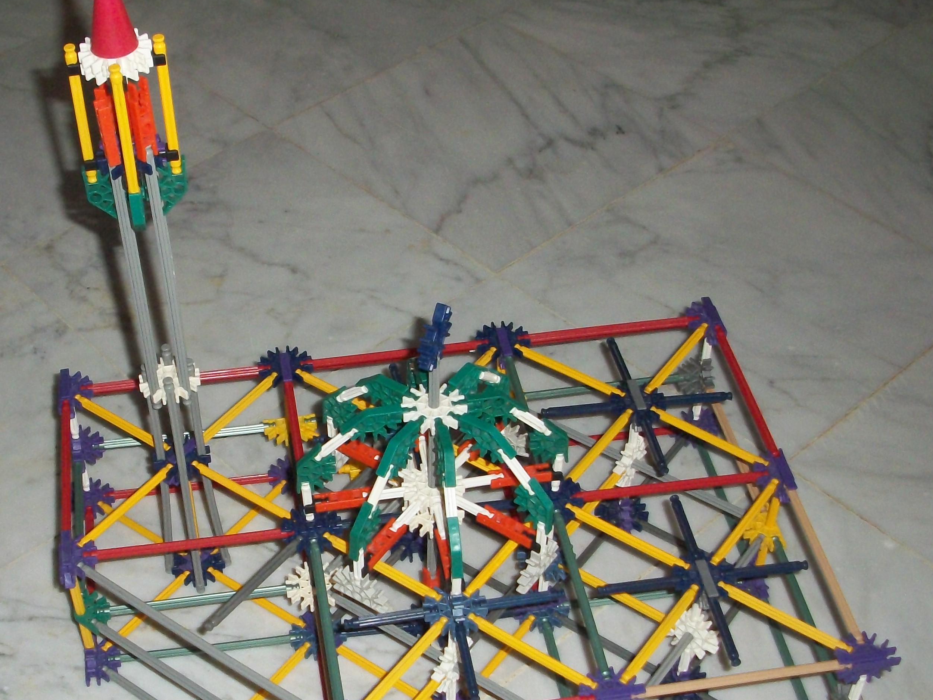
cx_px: 286
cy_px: 423
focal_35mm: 56
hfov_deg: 33.9
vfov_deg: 26.0
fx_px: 1509
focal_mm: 6.3
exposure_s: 1/500
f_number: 3.1
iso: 250
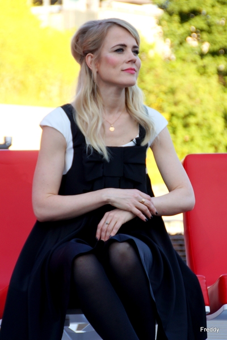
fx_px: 1490
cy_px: 170
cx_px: 114
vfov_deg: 13.0
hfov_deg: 8.7
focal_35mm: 158
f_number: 5.6
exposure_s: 1/200
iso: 250
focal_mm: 105
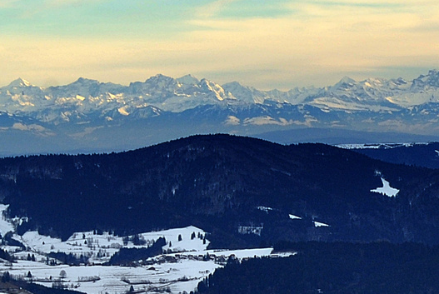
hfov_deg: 8.0
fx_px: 3084
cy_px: 272
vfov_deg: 5.5
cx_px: 591
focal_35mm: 253
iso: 200
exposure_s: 1/125
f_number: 9
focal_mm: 55
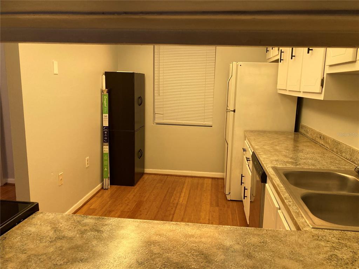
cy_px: 134
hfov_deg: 63.4
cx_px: 180
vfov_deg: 49.7
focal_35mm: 28
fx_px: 290
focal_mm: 3.99
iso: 125
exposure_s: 1/60
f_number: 1.8
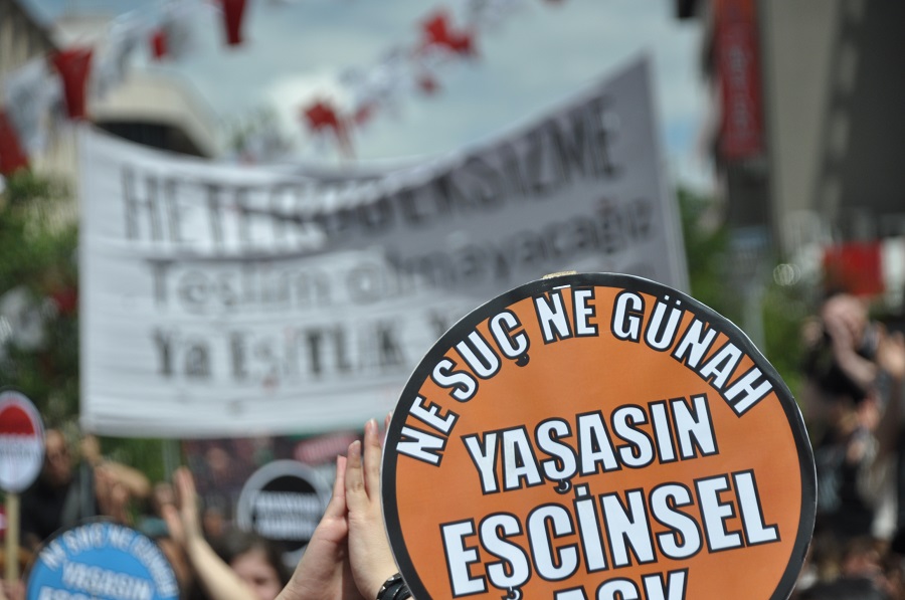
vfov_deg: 9.6
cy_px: 300
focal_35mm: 142
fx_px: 3577
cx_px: 452
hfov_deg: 14.4
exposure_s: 1/2000
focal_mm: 95
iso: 320
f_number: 5.6
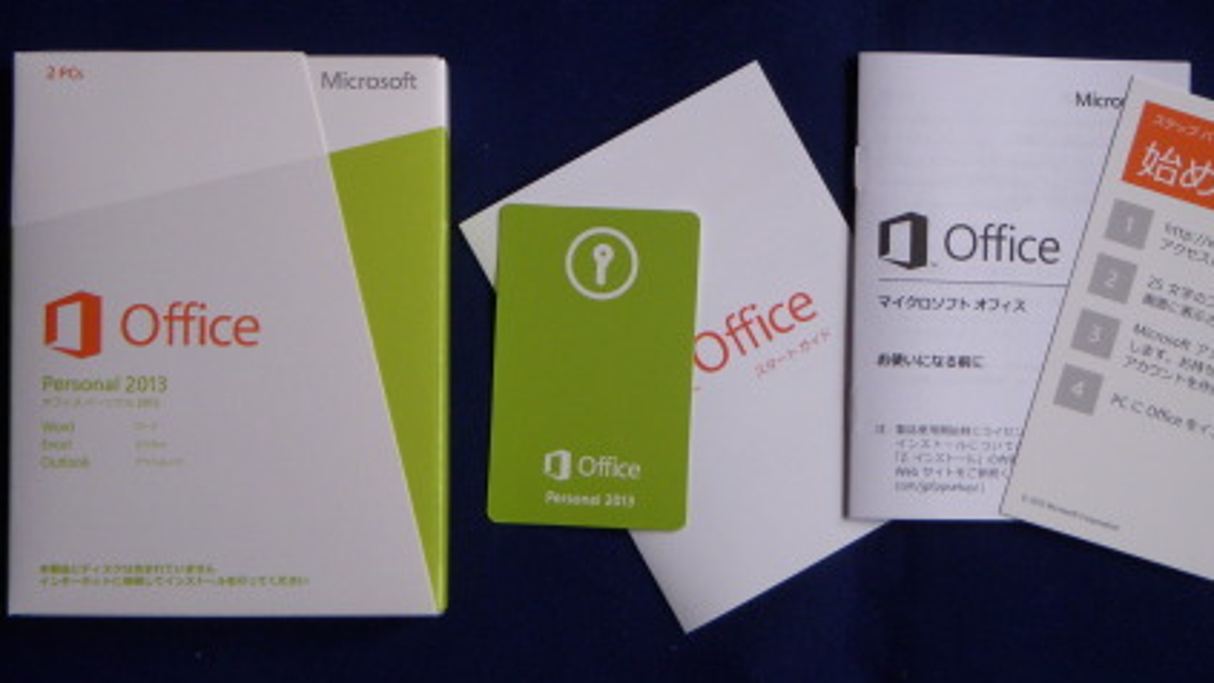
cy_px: 311
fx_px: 2736
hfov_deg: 25.0
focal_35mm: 85
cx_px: 706
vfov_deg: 14.2
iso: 200
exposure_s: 1/30
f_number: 3.7
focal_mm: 11
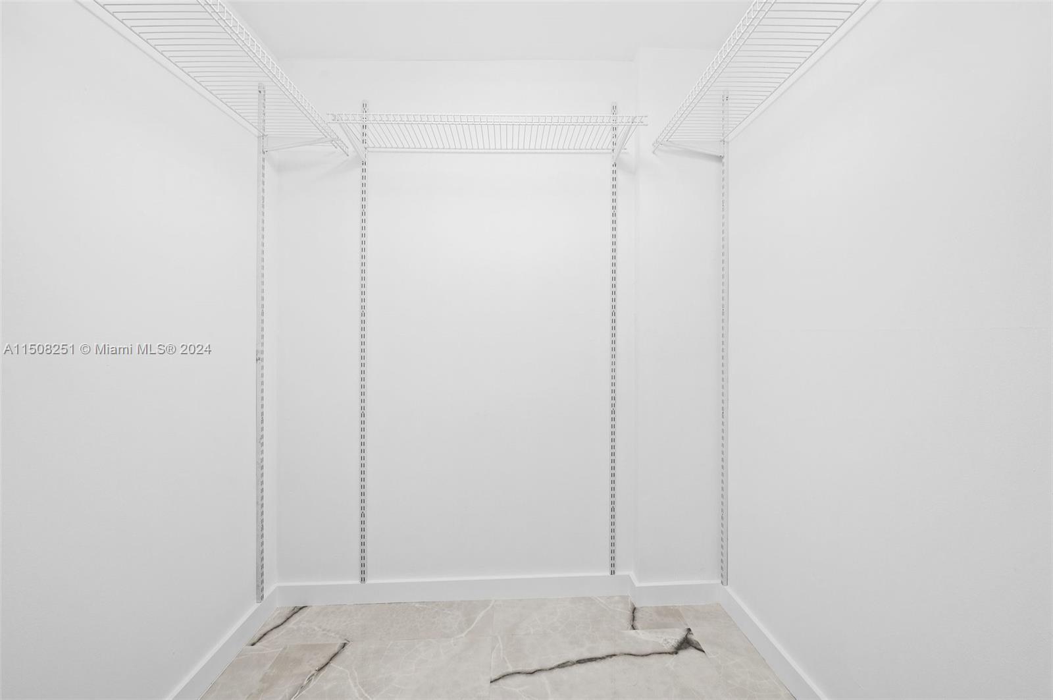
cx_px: 526
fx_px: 409
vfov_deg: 81.1
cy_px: 350
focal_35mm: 14
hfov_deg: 104.3
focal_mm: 14
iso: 200
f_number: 8
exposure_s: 1/5
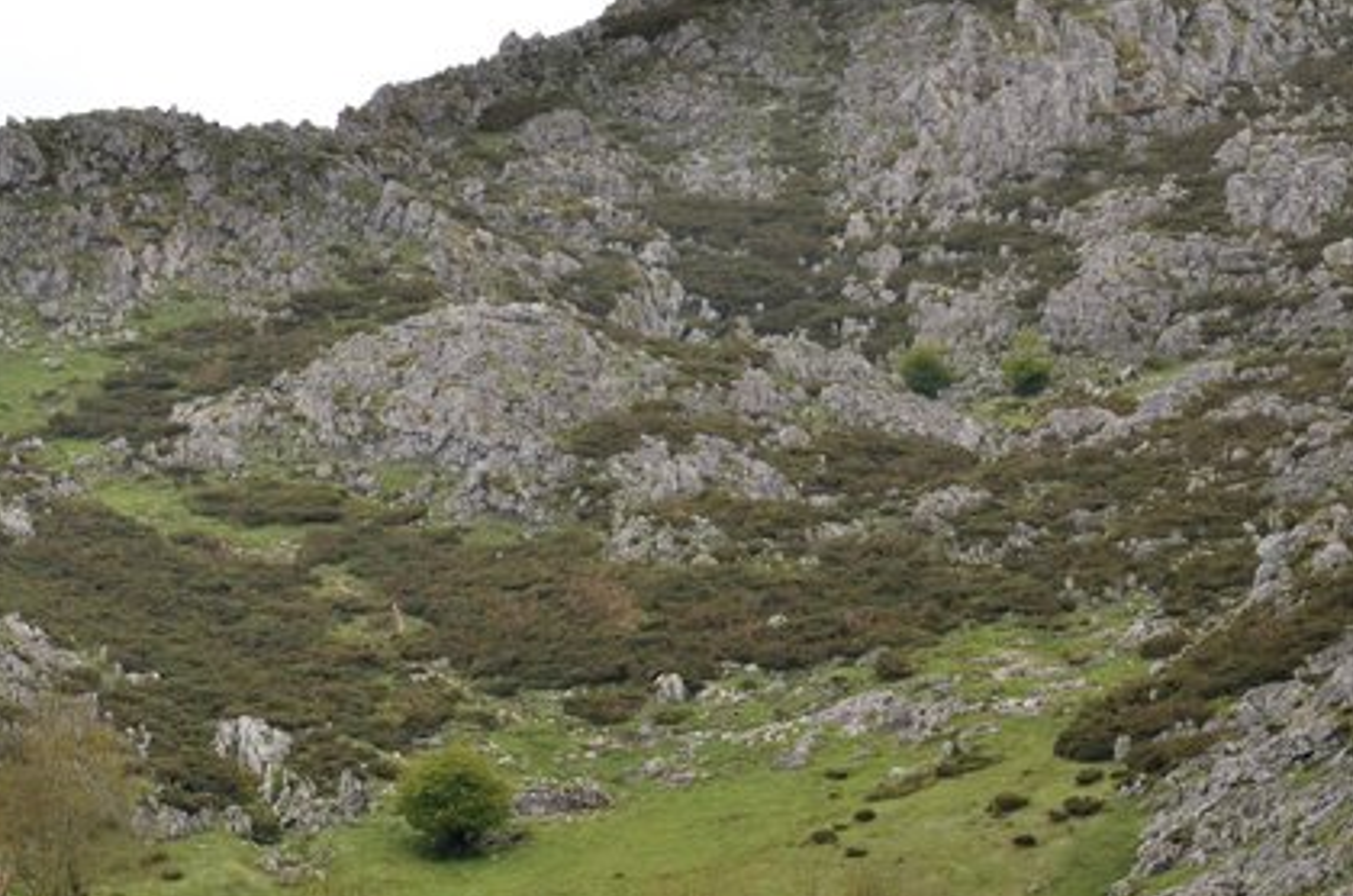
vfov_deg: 6.8
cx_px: 486
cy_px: 409
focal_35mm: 200
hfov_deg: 10.3
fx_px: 7500
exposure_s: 1/1000
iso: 400
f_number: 5.3
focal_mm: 70
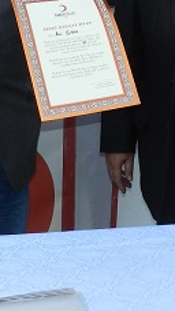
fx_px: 727
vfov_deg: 23.3
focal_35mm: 88
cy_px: 11
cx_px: 88
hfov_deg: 13.7
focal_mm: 4
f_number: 3.4
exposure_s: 1/160
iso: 160
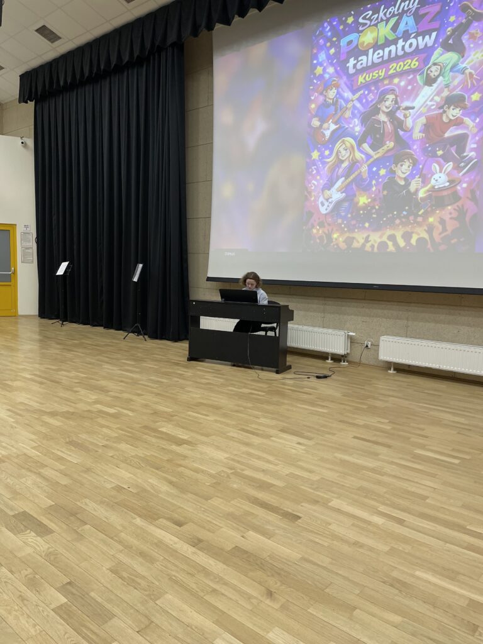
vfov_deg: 67.3
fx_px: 484
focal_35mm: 26
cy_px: 322
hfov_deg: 53.1
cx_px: 242
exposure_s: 1/60
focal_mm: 4.2
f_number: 1.6
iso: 160
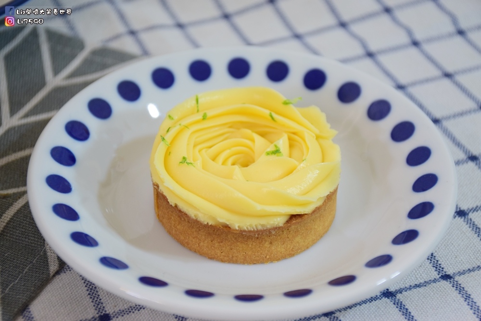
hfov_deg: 22.6
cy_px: 160
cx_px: 240
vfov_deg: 15.2
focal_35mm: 90
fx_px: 1203
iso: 640
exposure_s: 1/80
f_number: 5
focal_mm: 60
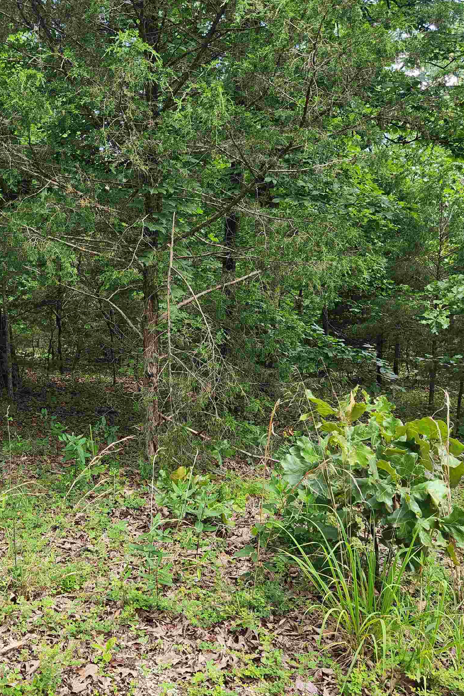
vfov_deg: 58.7
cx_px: 139
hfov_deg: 40.4
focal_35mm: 32
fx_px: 619
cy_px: 348
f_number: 1.8
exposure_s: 1/180
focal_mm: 5.4
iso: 25
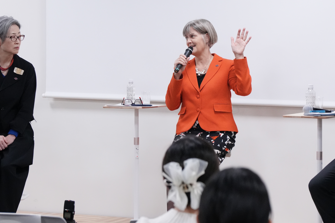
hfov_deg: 14.1
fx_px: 1359
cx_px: 188
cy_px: 94
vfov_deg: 9.4
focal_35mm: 146
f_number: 4.5
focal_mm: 70
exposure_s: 1/320
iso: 4000
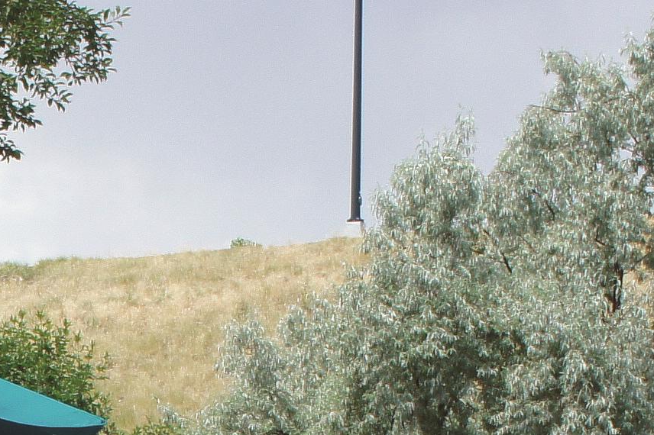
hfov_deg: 11.2
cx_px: -290
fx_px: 3214
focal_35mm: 177
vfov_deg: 7.3
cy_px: 1044
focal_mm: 22
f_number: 11
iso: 200
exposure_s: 1/100
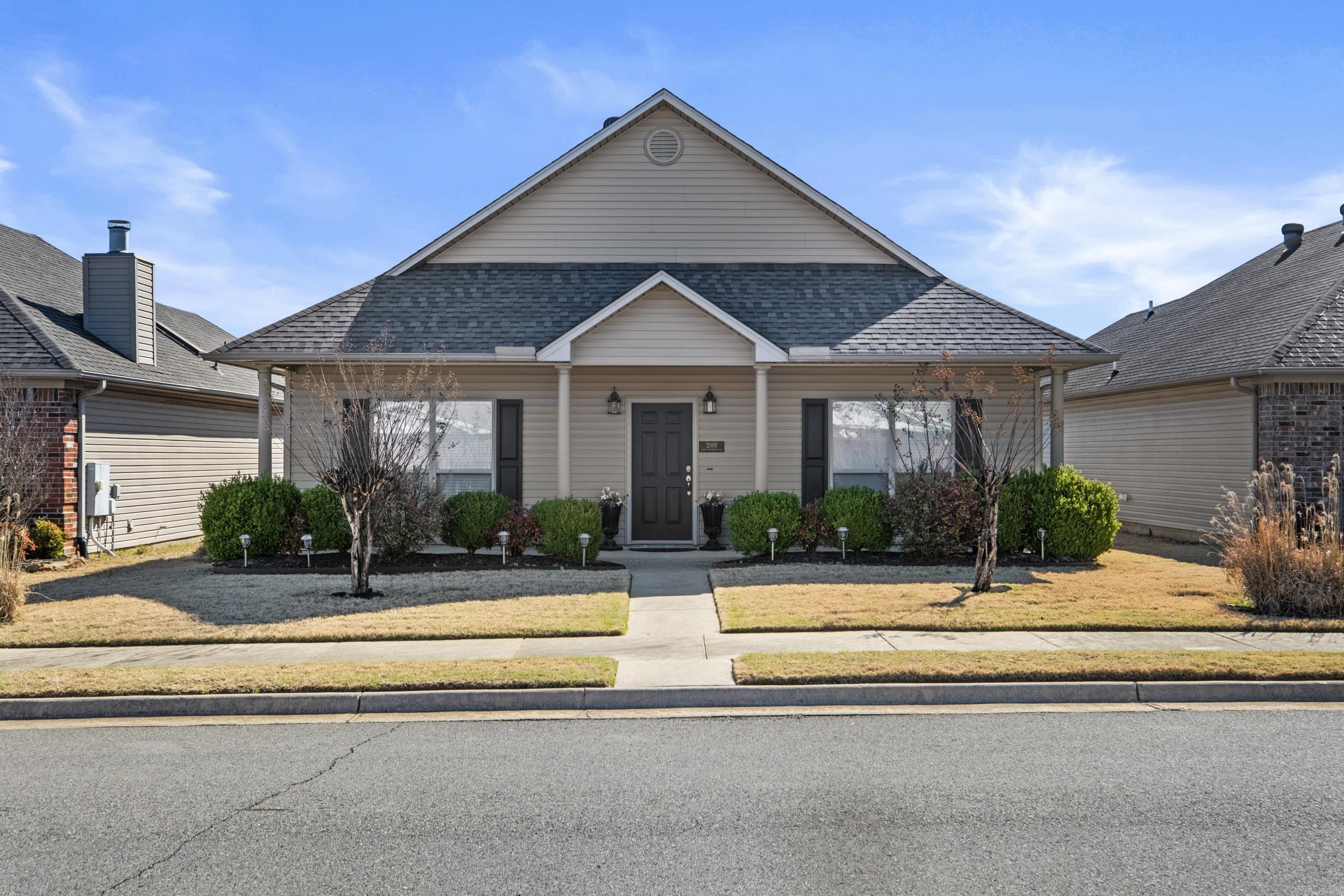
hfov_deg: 53.1
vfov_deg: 36.9
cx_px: 672
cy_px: 448
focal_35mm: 36
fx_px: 1344
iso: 200
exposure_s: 1/50
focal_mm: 24
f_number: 8
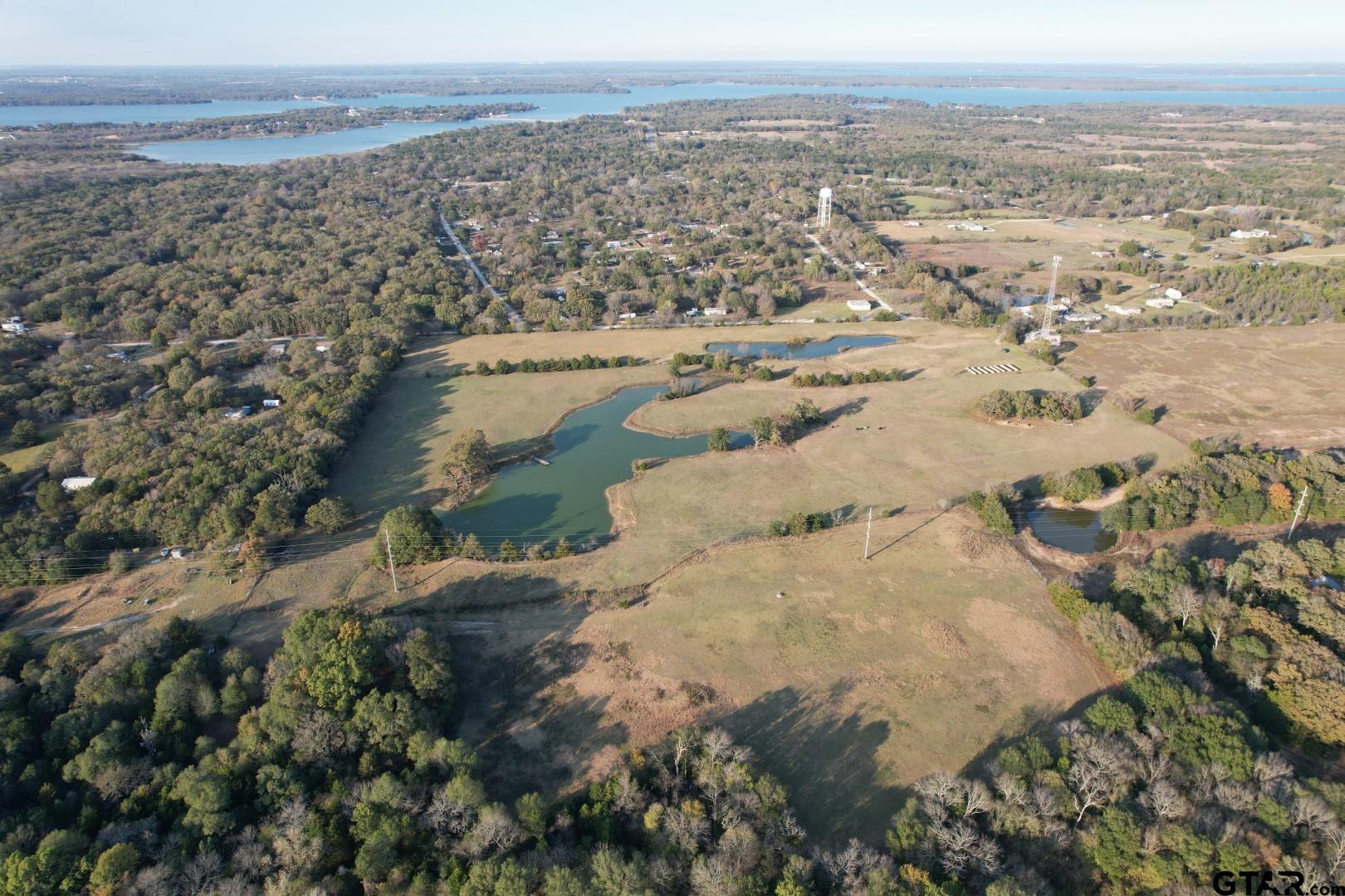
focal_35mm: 22
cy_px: 448
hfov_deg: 78.6
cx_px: 672
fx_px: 822
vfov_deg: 57.2
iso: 200
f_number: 2.8
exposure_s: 1/1000
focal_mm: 8.38
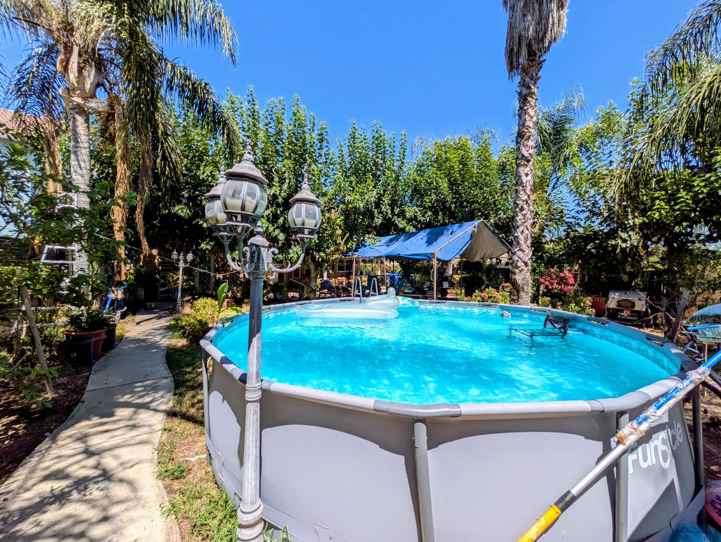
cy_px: 271
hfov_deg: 102.0
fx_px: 292
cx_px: 360
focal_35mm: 14
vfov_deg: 85.7
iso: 48
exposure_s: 1/1751
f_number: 2.2
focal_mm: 1.83
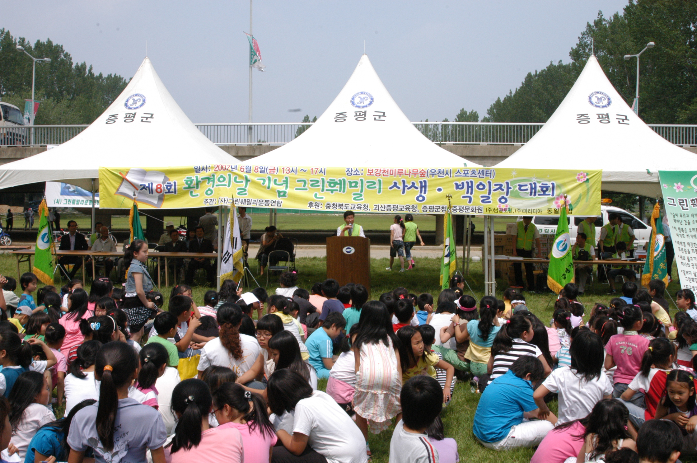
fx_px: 696
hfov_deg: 53.2
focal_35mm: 36
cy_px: 232
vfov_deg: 36.8
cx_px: 348
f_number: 13
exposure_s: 1/640
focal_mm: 24
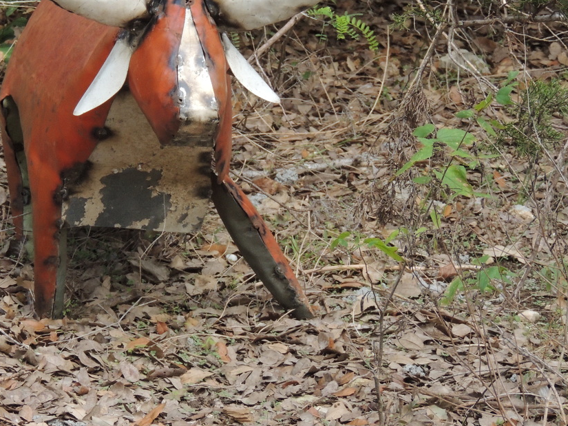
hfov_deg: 6.9
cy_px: 137
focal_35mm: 287
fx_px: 4710
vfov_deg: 5.2
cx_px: 155
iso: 400
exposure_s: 1/320
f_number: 4.6
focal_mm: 33
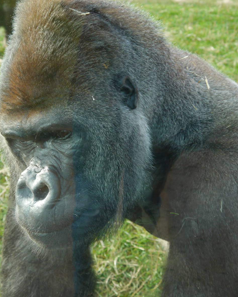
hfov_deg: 28.5
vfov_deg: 35.4
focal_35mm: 53
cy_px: 146
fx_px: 467
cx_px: 84
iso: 160
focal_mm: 20
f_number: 4.2
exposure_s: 1/60
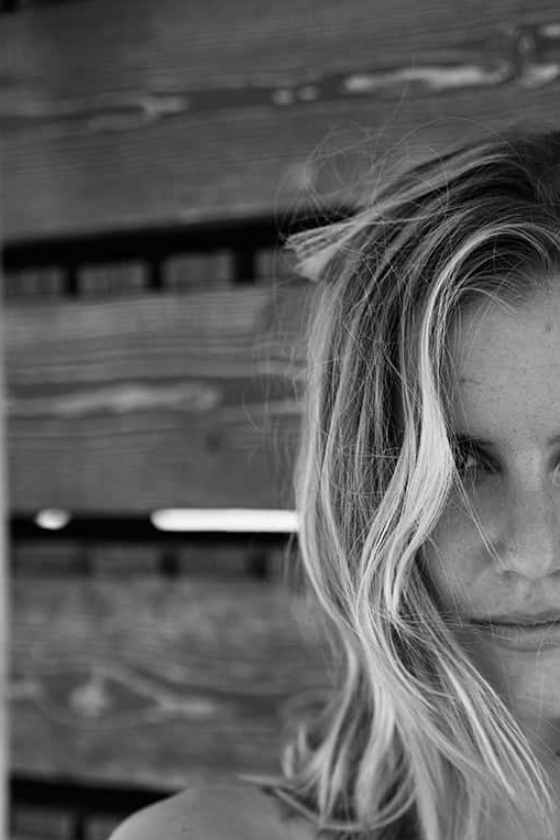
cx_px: 541
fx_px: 2557
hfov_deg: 12.4
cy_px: 869
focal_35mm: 110
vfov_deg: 18.1
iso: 200
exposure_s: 1/2500
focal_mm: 52.3
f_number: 2.8
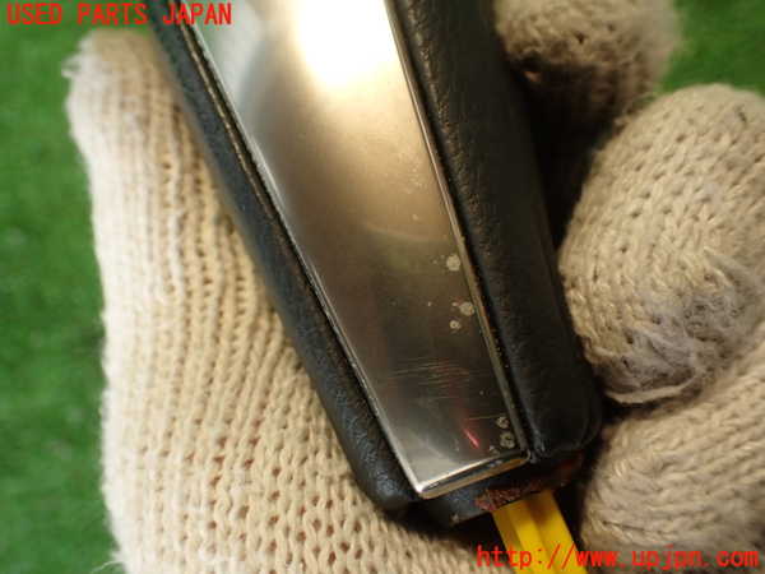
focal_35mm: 32
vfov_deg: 44.2
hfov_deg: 56.8
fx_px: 707
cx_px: 382
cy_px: 287
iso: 200
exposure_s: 1/40
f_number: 2.4
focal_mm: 5.79
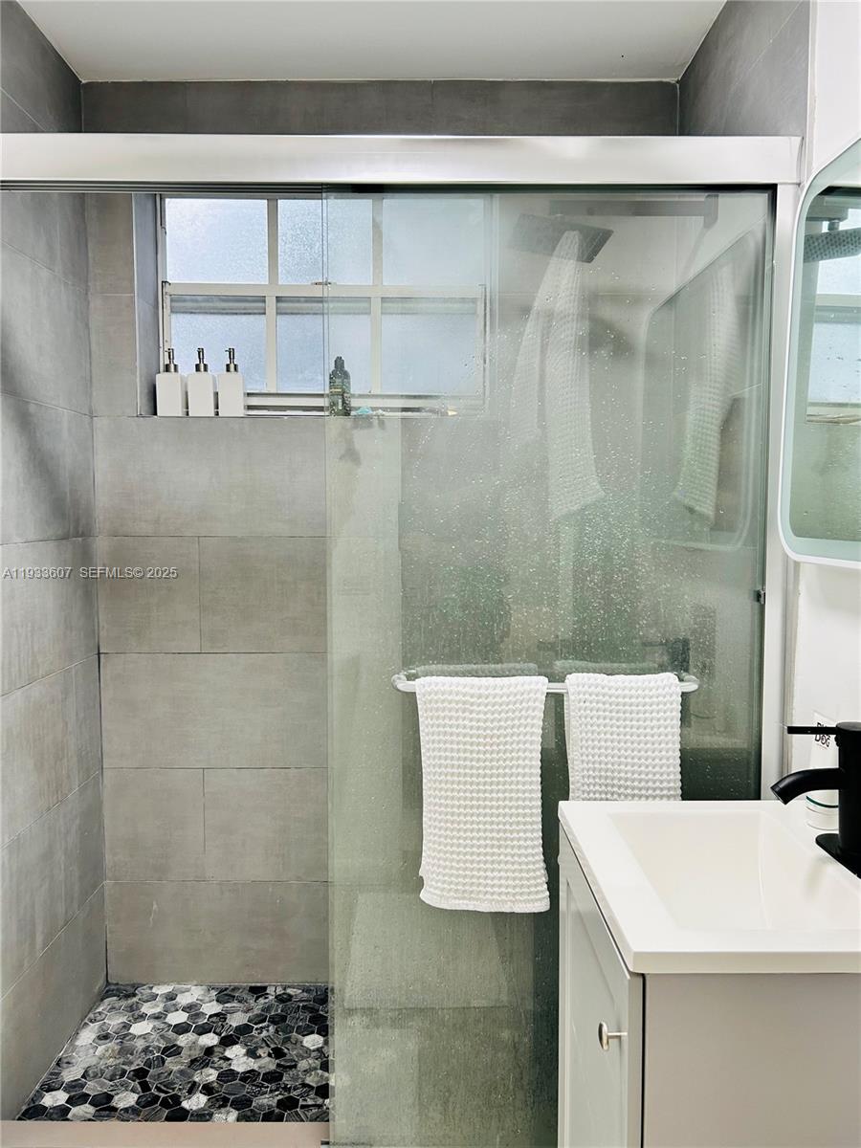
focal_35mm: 26
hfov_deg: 53.1
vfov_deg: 67.3
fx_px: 862
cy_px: 574
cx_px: 430
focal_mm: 5.7
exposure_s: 1/120
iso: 100
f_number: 1.5
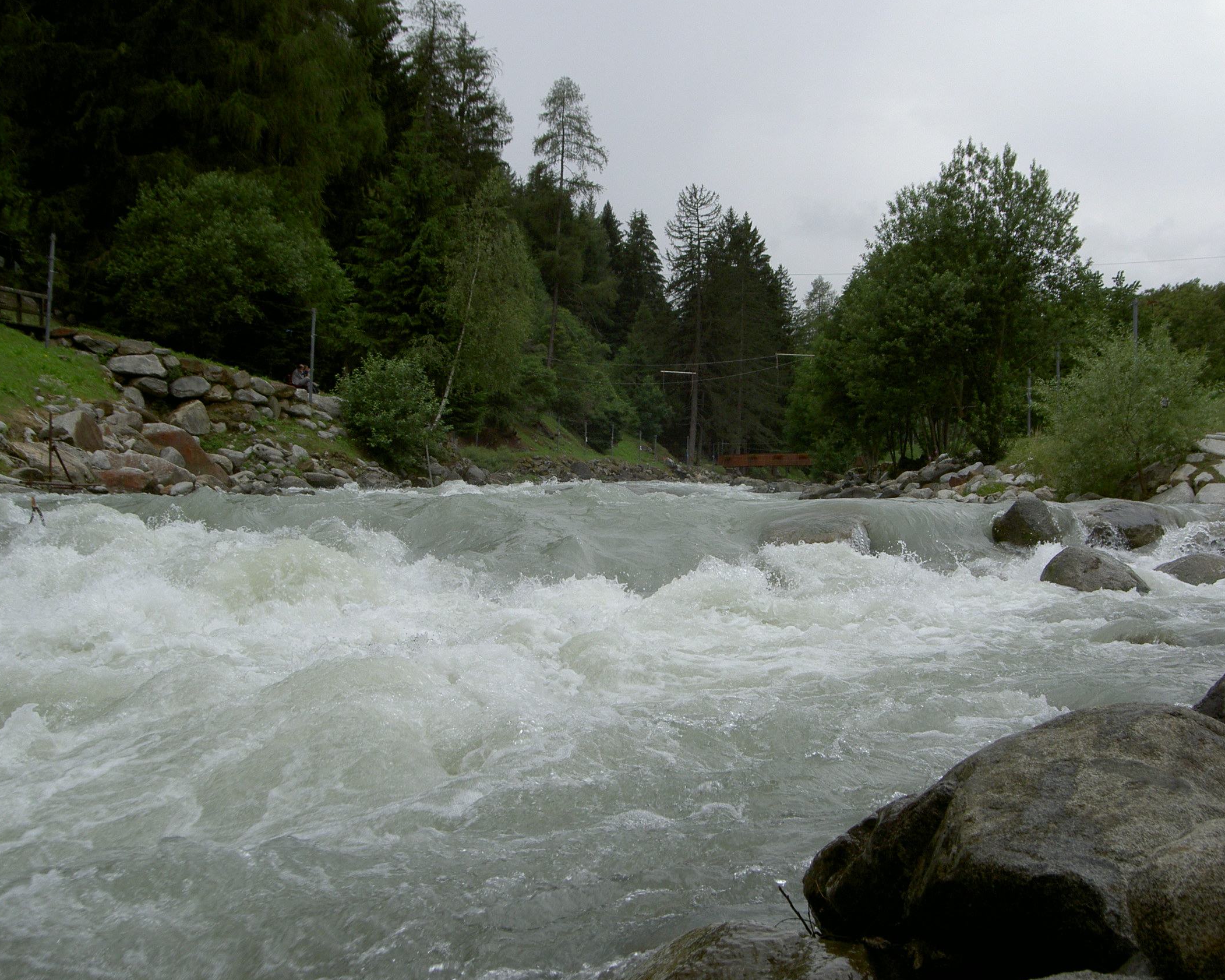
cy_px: 490
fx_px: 2103
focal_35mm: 58
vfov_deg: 26.2
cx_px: 609
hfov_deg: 32.5
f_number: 5.5
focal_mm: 11.3
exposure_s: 1/200
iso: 50
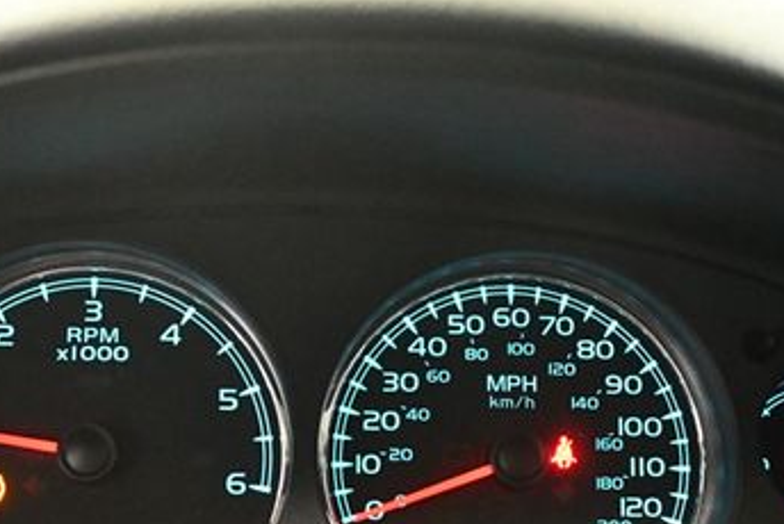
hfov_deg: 29.9
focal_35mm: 67
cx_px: 296
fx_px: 1460
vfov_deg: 20.0
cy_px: 474
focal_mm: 18
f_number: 3.5
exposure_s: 1/60
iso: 6400
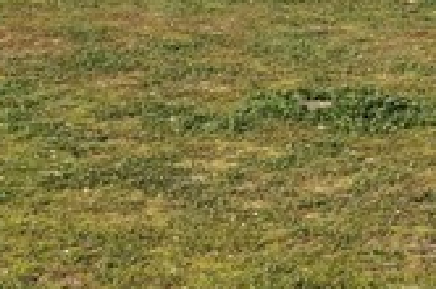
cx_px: 257
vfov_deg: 7.0
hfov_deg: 10.7
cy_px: -53
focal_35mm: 193
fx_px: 2333
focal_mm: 6.76
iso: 64
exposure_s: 1/5208
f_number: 1.78
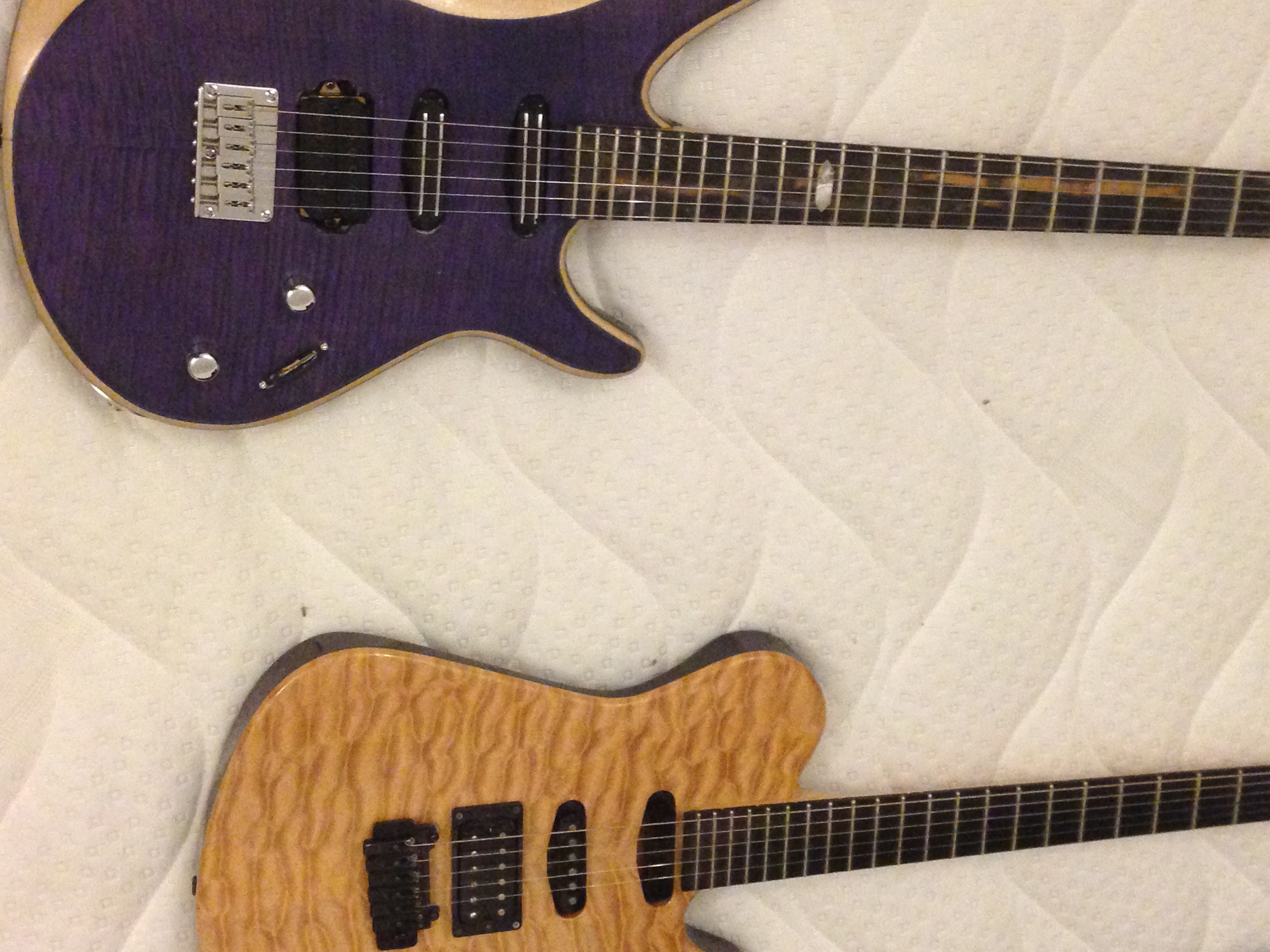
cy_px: 422
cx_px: 753
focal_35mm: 54
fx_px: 1981
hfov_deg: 35.4
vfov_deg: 27.0
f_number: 2.4
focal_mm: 4.12
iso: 500
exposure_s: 1/15
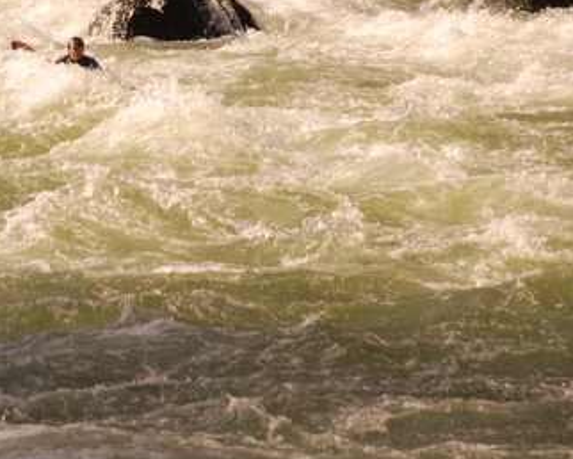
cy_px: 13
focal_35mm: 392
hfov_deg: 4.9
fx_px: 6652
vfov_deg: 3.9
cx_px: -64
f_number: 5.6
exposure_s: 1/500
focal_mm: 112
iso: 160
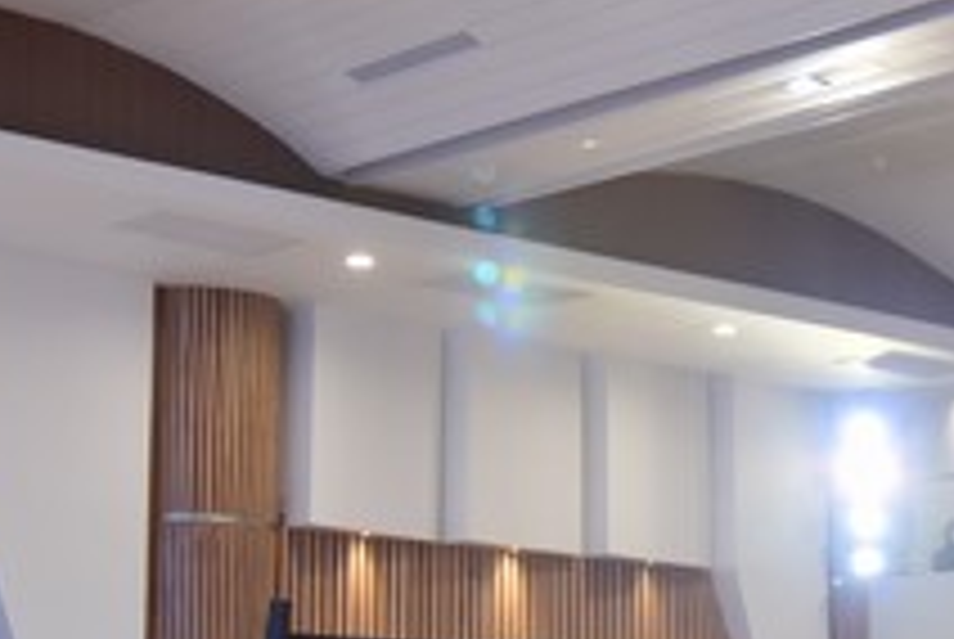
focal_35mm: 98
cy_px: 369
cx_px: 698
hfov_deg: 20.6
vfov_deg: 14.0
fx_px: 2601
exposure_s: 1/125
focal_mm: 32
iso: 1250
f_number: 5
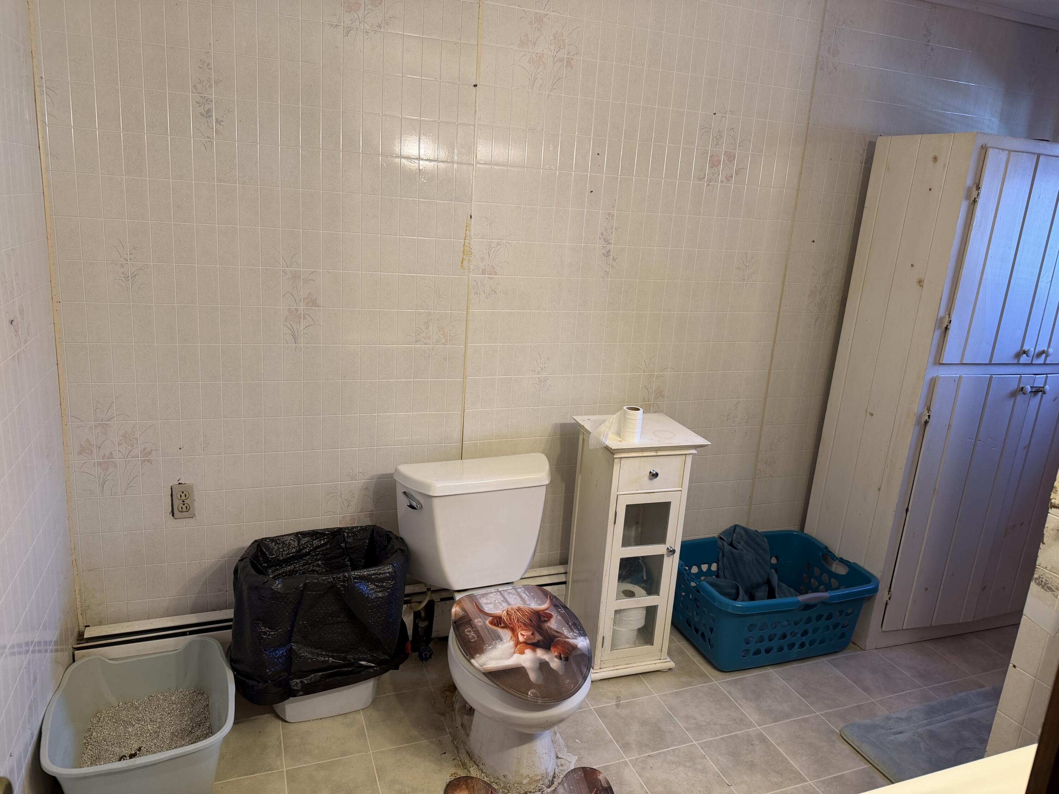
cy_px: 397
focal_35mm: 24
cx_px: 530
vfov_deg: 56.8
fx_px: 734
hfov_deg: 71.6
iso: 125
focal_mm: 6.76
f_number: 1.78
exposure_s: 1/60
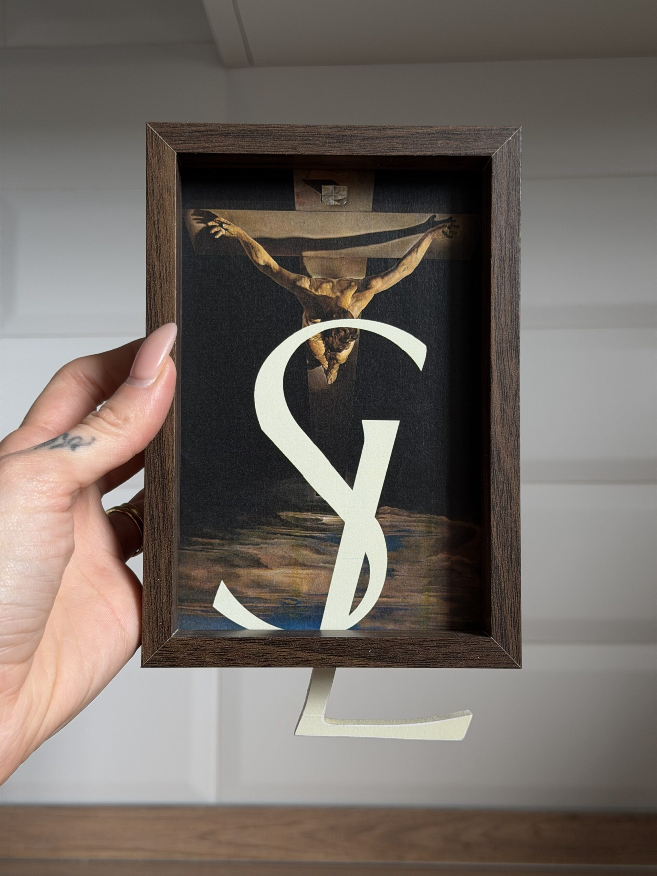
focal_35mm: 48
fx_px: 1215
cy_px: 438
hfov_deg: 30.3
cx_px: 328
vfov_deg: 39.7
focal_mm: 6.76
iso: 64
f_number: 1.78
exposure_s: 1/121
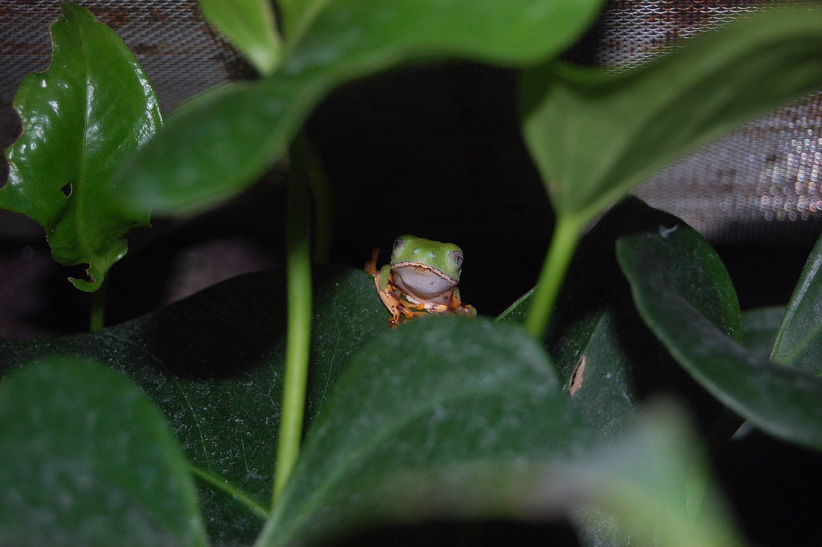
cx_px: 411
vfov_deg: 16.5
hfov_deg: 24.6
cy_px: 274
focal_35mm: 82
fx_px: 1882
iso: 400
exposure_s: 1/60
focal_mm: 55
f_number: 5.6
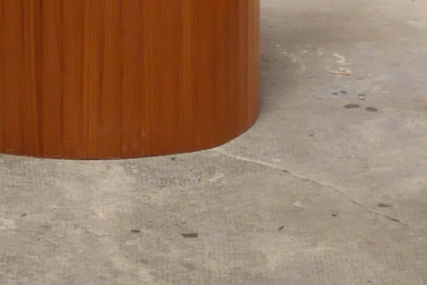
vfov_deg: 4.6
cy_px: -845
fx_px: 3239
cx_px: -37
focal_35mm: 273
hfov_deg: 7.5
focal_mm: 20
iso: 250
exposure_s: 1/60
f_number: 1.7
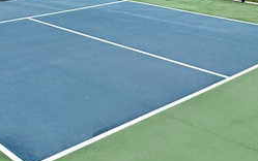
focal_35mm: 61
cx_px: 83
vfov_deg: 18.1
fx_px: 429
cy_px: -105
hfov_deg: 33.1
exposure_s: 1/3717
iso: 50
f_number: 2.2
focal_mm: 2.22
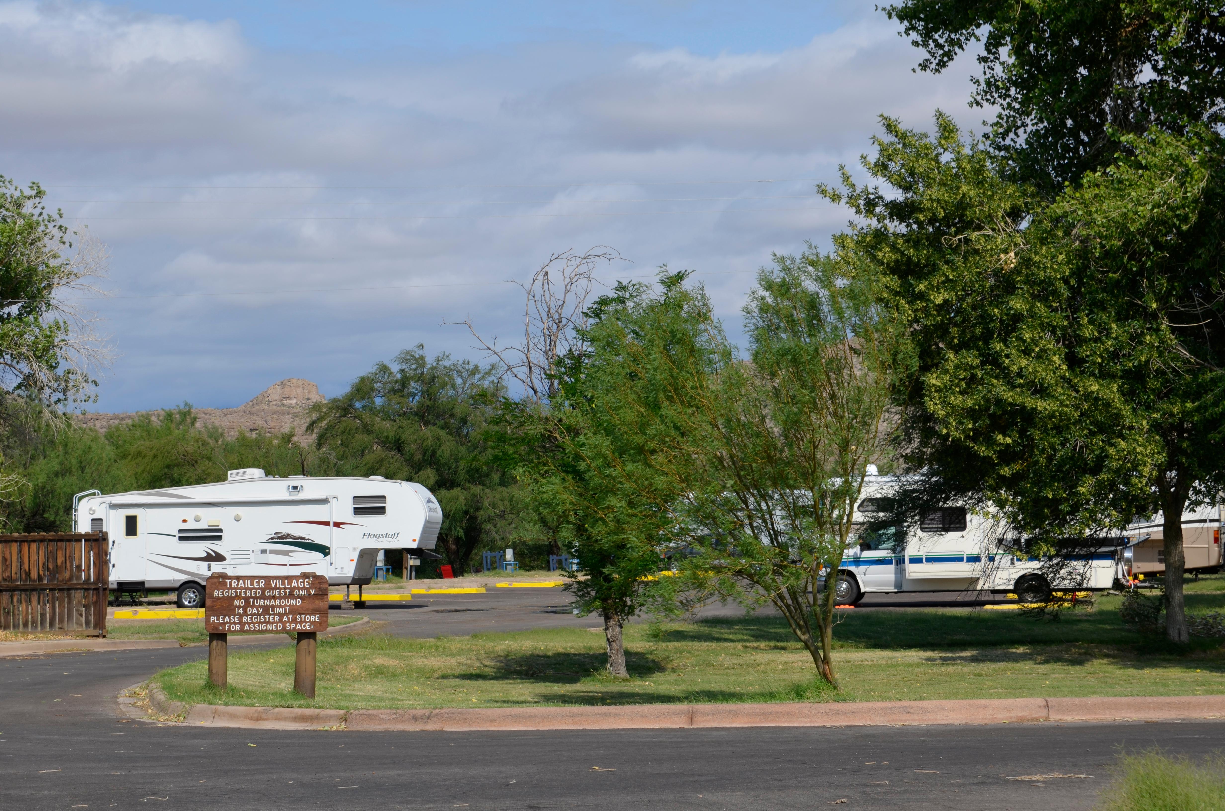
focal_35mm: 93
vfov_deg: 14.6
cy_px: 406
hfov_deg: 22.0
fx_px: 3158
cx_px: 612
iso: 100
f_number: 9
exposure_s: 1/320
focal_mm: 62
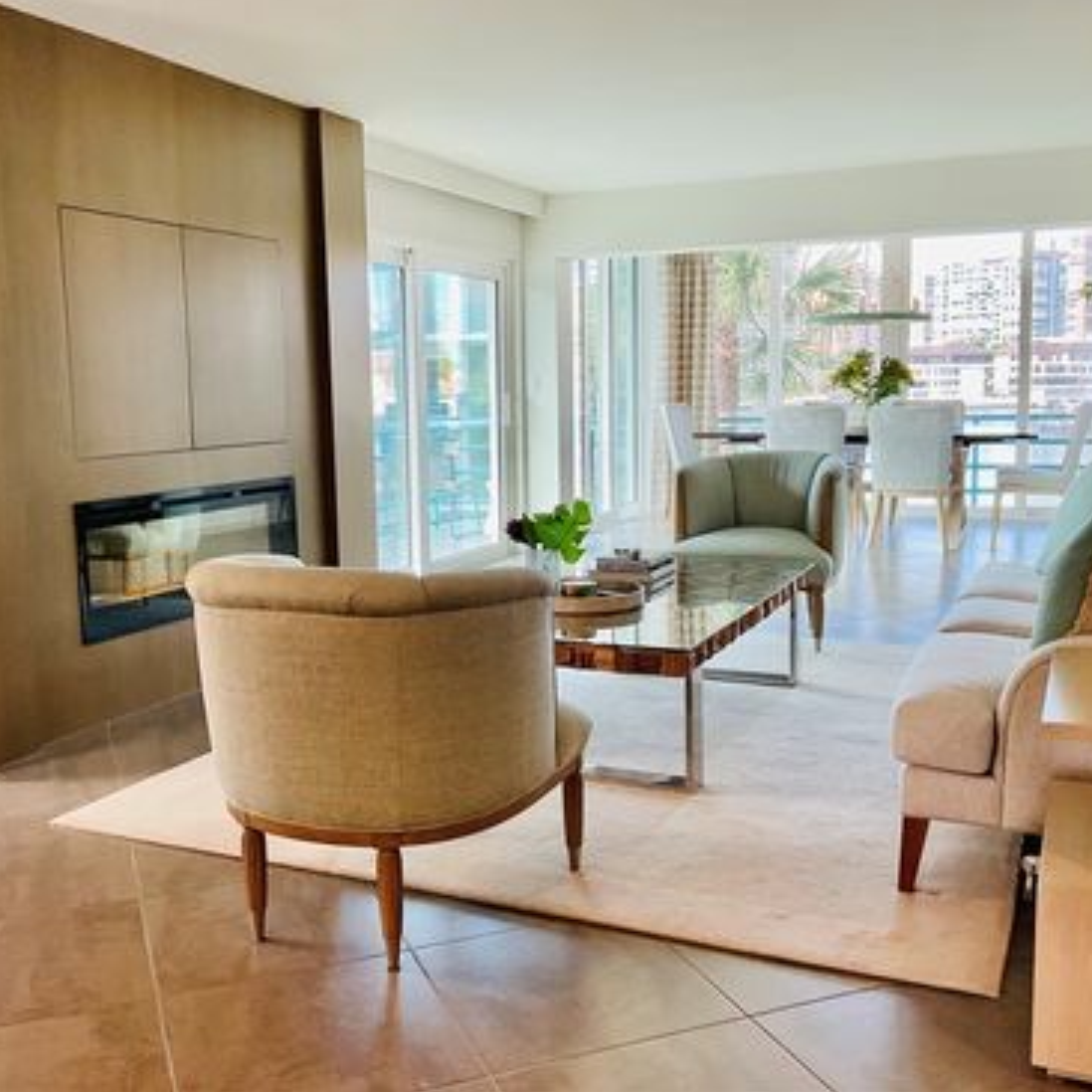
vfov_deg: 47.2
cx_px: 537
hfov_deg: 47.2
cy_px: 536
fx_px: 1249
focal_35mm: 35
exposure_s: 1/120
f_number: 1.8
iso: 50
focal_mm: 3
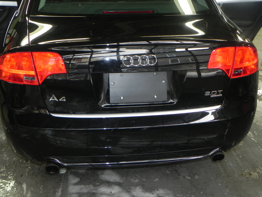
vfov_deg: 31.5
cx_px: 131
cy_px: 98
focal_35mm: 46
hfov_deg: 41.2
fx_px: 348
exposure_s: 1/30
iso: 200
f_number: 3.2
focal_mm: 8.2
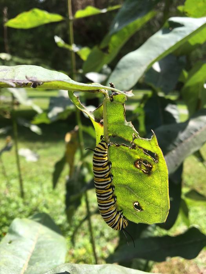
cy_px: 137
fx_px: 230
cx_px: 103
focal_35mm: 29
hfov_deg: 48.2
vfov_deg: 61.7
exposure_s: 1/718
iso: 25
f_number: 2.2
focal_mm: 4.15
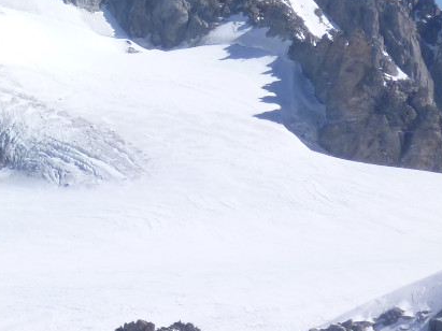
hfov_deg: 4.8
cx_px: -137
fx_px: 5221
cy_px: -212
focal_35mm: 409
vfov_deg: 3.6
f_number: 6.4
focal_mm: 22
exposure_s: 1/400
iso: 80
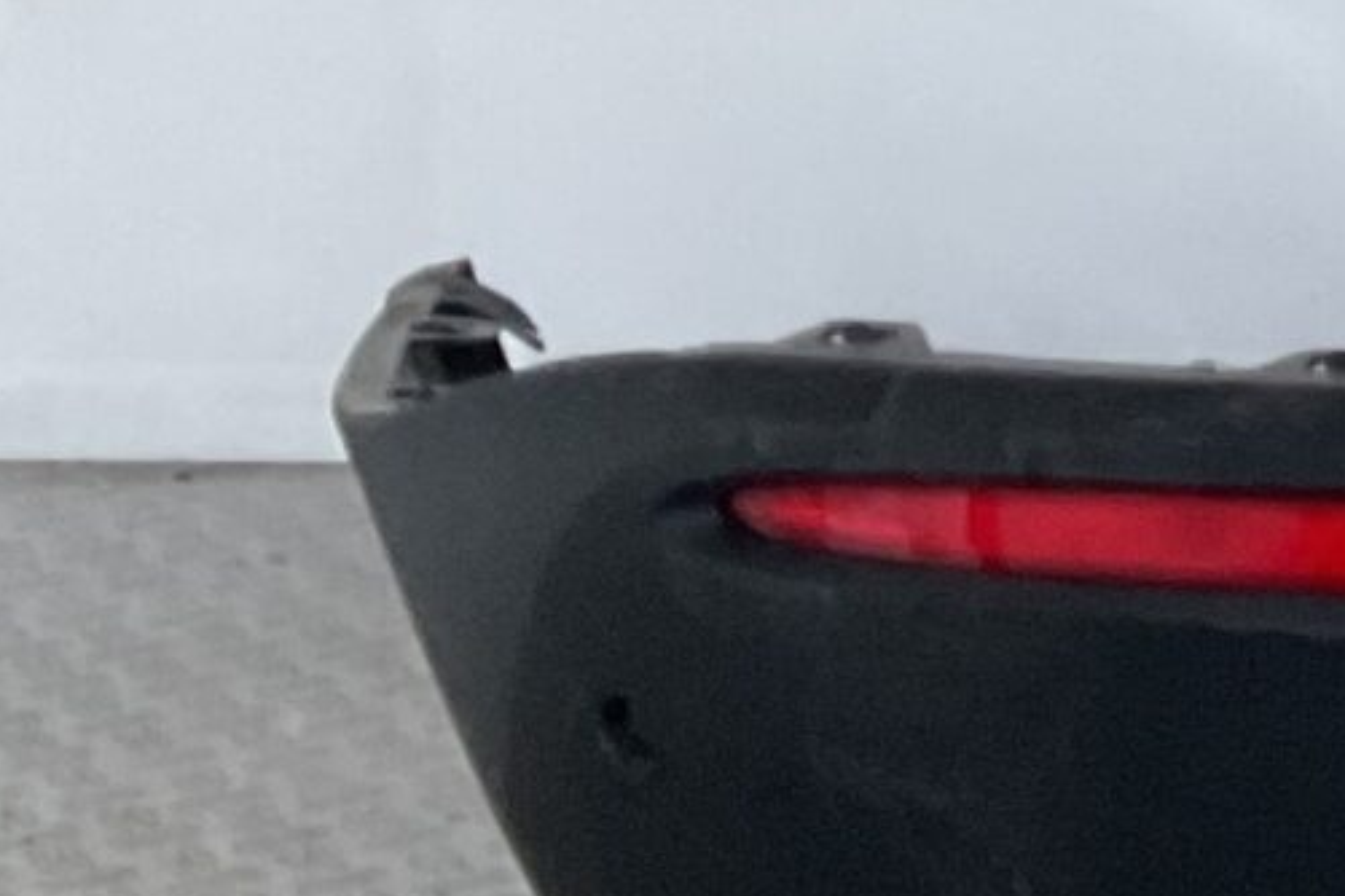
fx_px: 5753
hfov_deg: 11.0
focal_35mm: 154
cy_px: -30
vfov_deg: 8.9
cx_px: 3372
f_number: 1.8
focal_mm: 3
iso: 50
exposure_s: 1/50
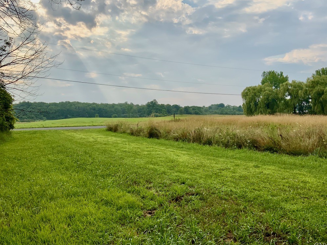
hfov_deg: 60.0
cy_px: 124
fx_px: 283
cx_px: 168
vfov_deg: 46.8
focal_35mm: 30
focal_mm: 3
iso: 16
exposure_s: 1/2227
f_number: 1.8
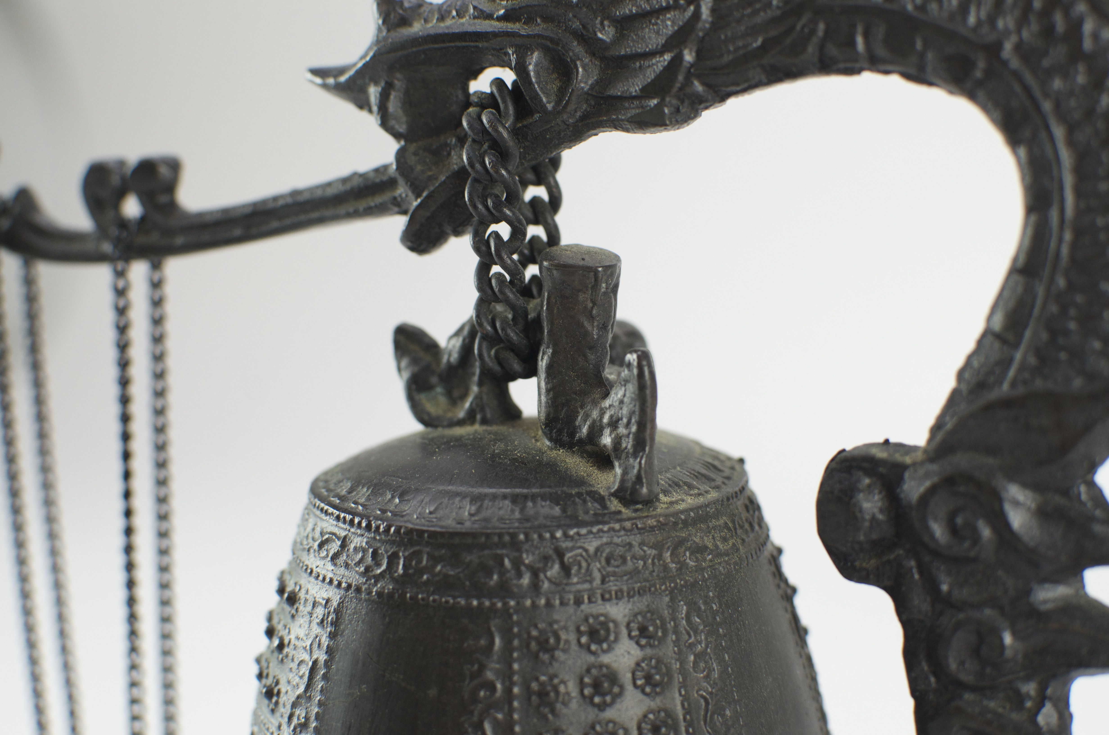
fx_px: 1614
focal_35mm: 52
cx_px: 554
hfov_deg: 37.9
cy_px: 368
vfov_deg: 25.6
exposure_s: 1/100
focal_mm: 35
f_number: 4.5
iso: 800
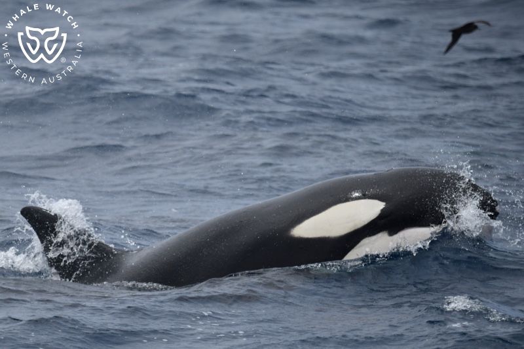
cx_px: 262
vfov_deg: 3.5
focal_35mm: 390
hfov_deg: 5.3
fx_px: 5675
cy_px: 174
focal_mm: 390
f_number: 6
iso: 900
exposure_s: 1/8000
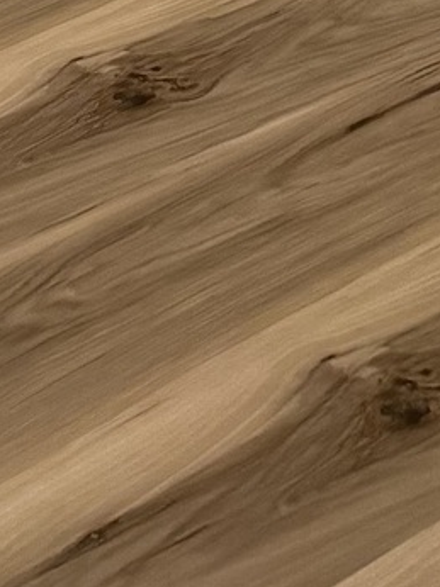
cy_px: -1218
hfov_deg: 7.9
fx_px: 2715
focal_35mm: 160
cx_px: -914
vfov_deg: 9.5
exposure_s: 1/120
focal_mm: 6.76
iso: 320
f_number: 1.78
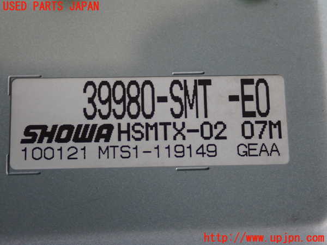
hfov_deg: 33.2
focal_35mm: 58
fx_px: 548
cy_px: 122
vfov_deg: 25.2
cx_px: 164
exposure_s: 1/60
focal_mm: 10.35
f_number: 3.5
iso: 640
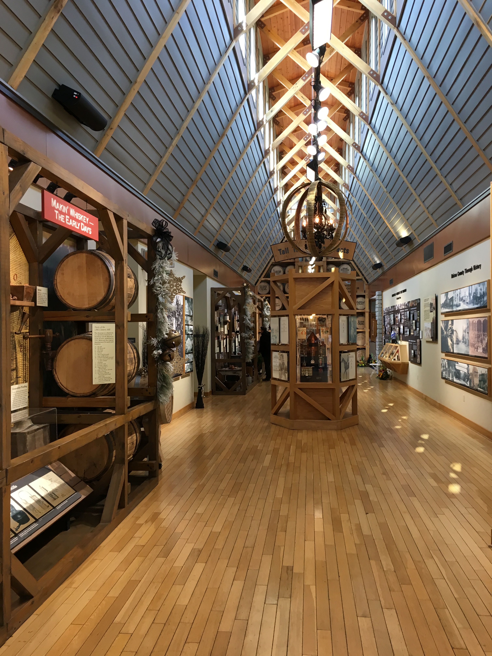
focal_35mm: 29
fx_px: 550
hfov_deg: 48.2
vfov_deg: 61.7
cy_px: 328
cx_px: 246
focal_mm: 4.15
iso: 50
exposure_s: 1/30
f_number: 2.2
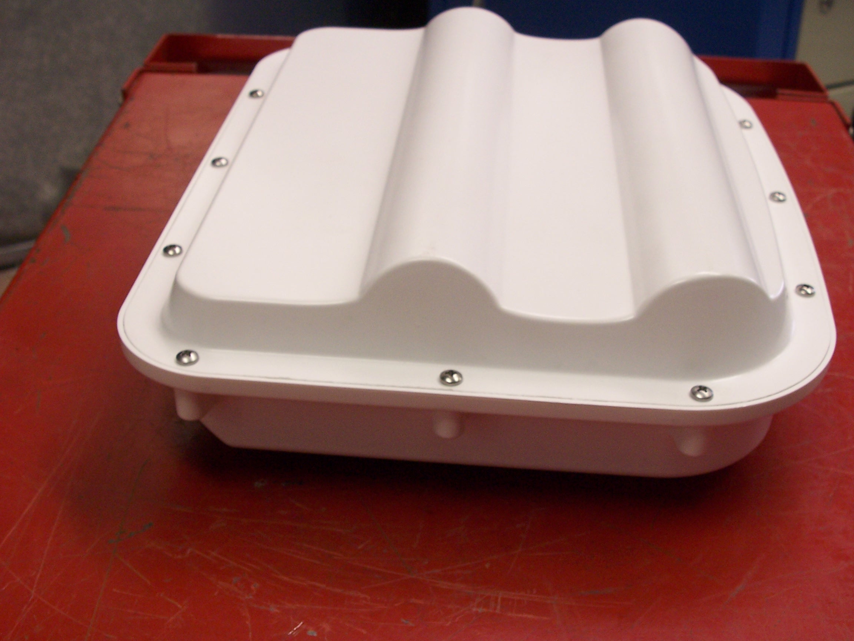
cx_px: 427
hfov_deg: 38.2
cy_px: 320
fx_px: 1234
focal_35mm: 50
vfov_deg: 29.1
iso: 140
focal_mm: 8.6
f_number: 3.4
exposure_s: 1/30
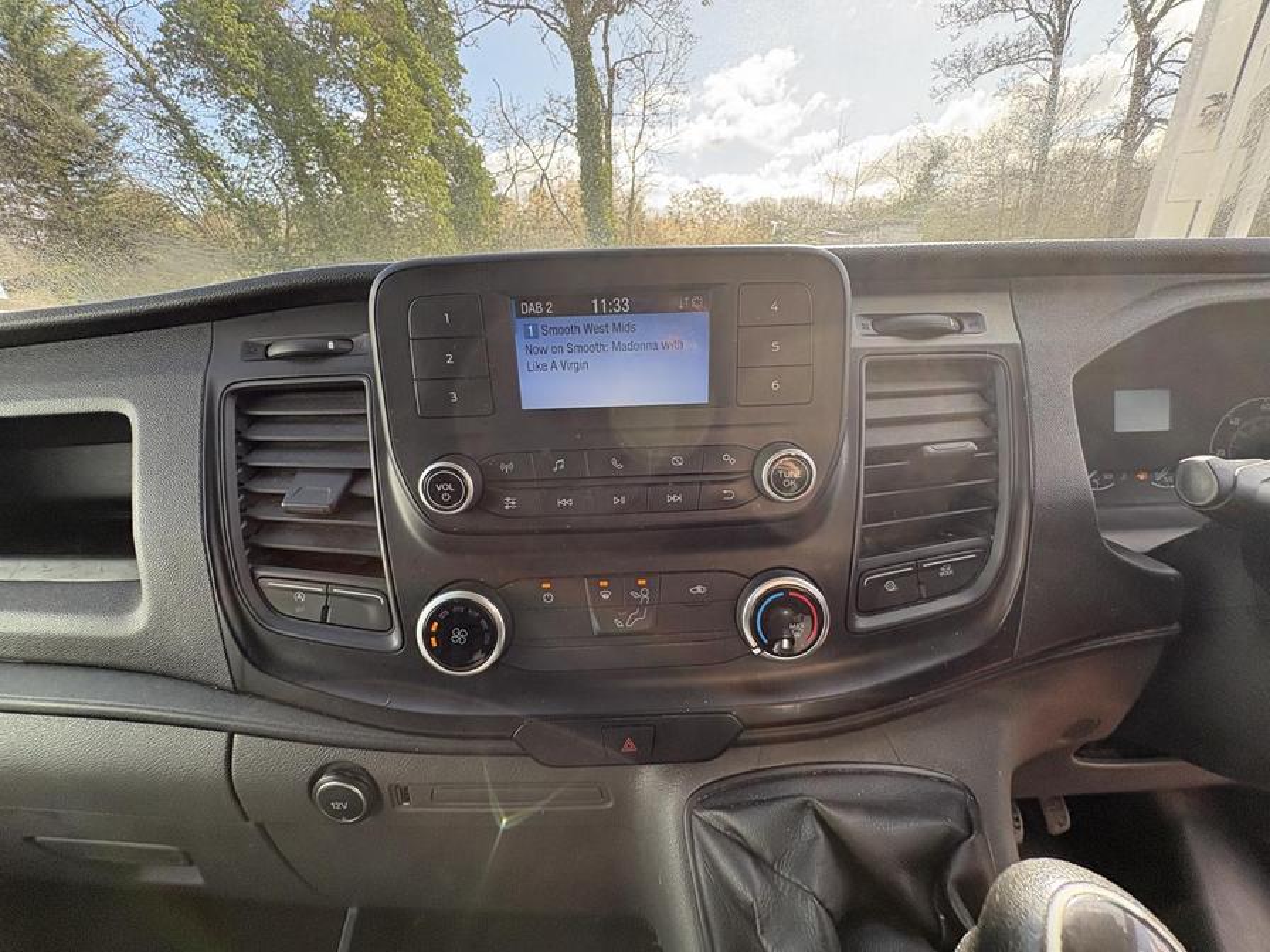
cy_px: 476
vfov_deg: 85.7
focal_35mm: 14
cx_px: 635
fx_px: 514
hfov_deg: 102.1
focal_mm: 2.22
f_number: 2.2
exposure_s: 1/138
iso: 64
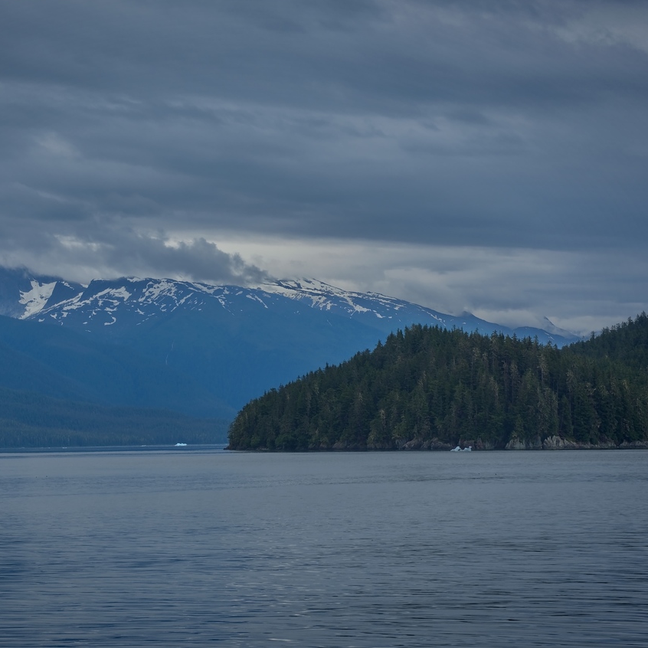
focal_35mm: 144
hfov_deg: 12.1
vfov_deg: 12.1
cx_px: 230
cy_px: 323
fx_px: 3050
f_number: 8
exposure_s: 1/250
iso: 100
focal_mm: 112
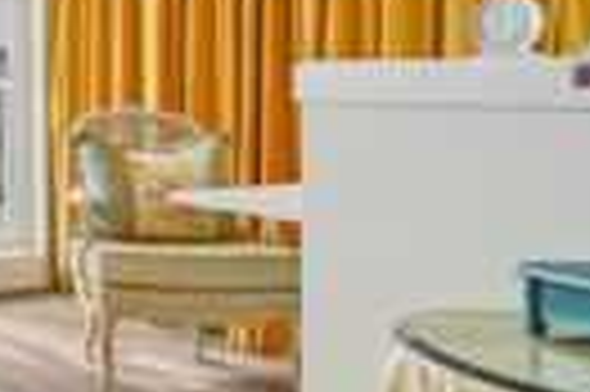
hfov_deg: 28.2
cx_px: -275
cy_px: 101
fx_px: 802
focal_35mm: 49
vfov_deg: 27.1
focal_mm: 16
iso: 1600
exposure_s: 1/320
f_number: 8
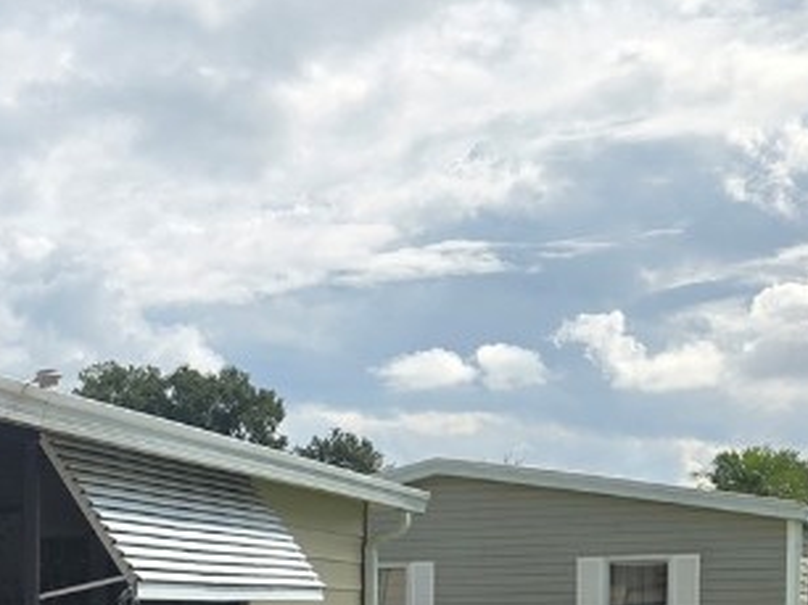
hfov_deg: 22.4
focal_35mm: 77
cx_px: -277
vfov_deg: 18.4
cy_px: 668
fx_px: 1796
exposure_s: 1/2450
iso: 25
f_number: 1.8
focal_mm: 5.4
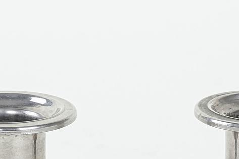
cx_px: 150
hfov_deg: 7.1
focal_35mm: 292
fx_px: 1938
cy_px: 194
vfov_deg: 4.7
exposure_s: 1/80
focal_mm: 69
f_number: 10
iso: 2500
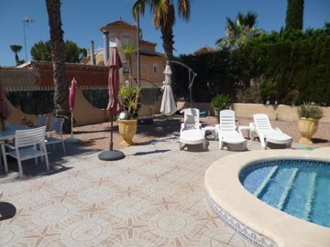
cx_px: 165
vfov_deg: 56.8
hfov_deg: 71.6
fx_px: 229
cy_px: 124
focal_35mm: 24
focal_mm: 4.3
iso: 100
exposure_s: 1/250
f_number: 9
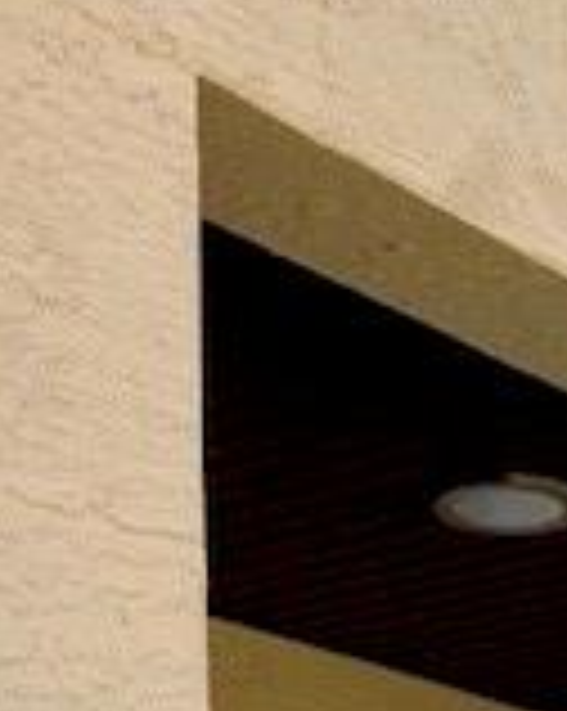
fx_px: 2165
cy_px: 1192
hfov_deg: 14.4
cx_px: 711
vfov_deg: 16.3
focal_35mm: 103
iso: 25
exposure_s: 1/135
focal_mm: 4.25
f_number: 1.8
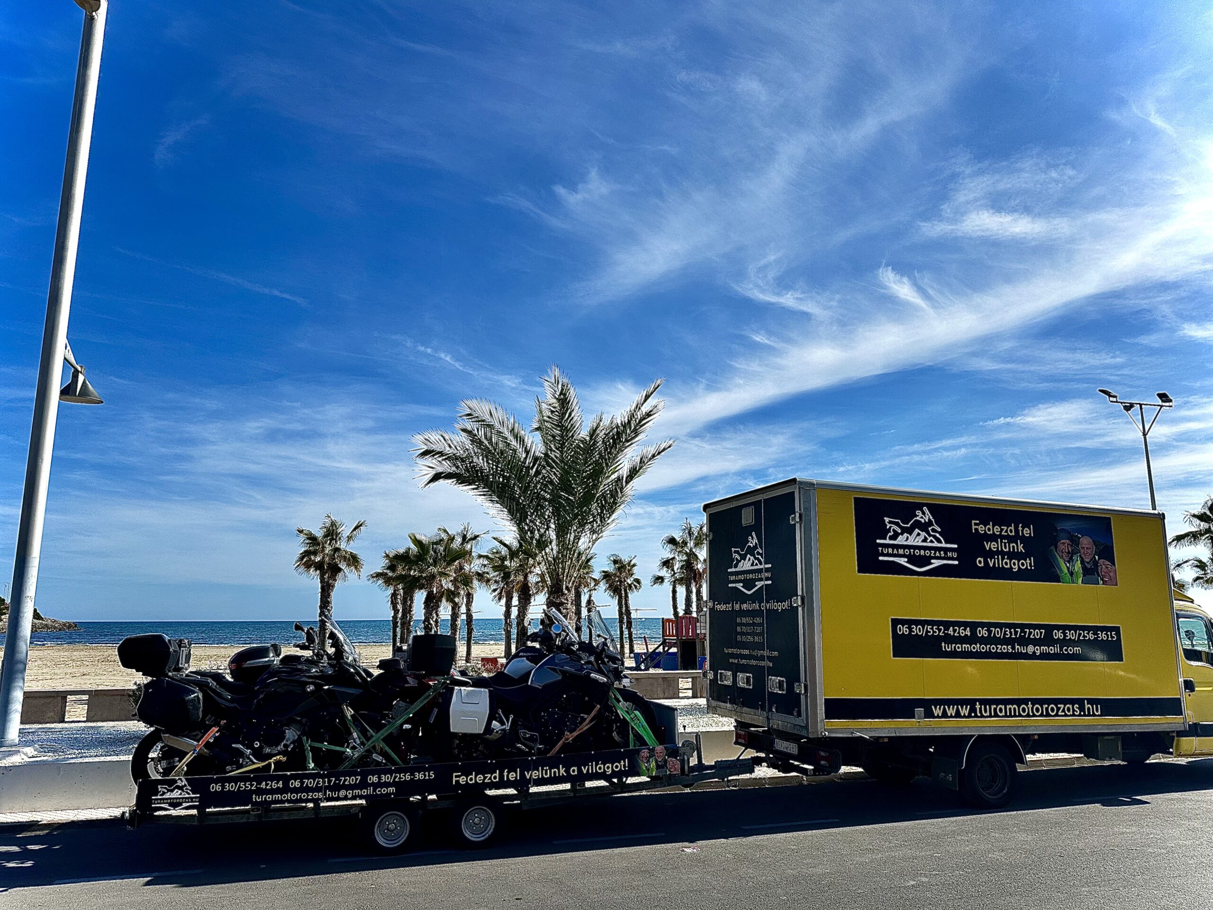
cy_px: 455
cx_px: 606
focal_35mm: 24
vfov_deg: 56.8
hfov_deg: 71.6
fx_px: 841
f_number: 1.78
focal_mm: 6.86
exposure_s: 1/7042
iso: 80
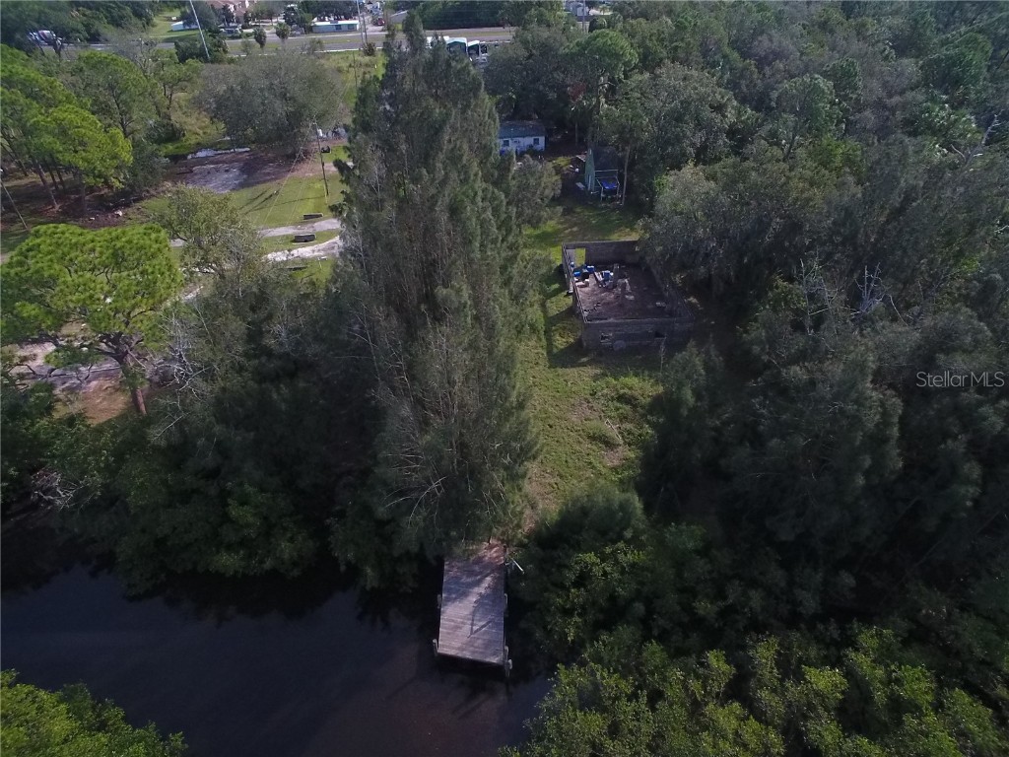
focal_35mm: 20
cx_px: 504
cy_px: 378
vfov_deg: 66.0
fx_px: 583
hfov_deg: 81.7
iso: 1600
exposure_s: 1/6410
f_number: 2.8
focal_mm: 3.61
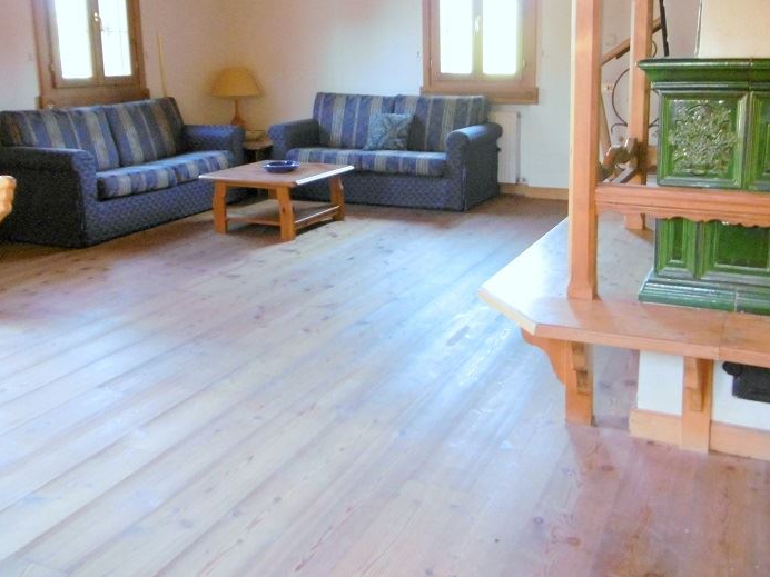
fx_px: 712
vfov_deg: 43.7
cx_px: 440
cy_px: 207
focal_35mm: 32
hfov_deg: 56.6
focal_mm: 4.3
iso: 400
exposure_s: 1/13
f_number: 3.1
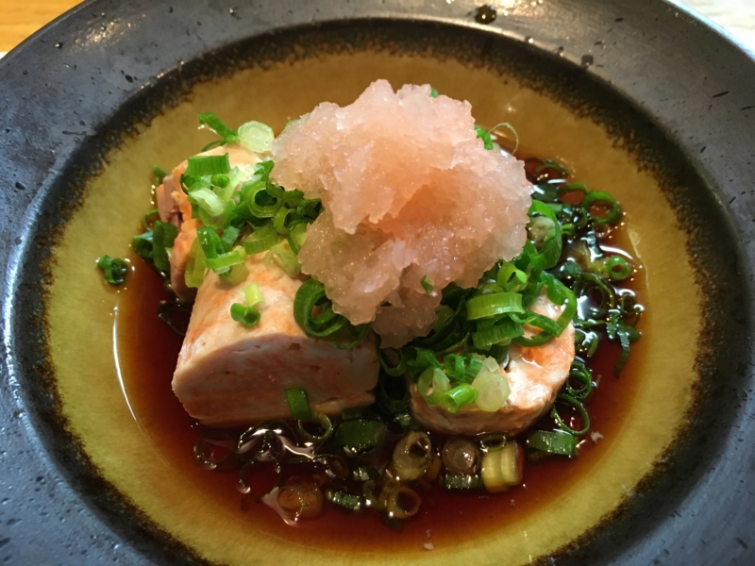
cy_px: 283
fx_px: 633
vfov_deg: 48.2
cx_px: 378
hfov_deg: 61.7
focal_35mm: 29
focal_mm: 4.15
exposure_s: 1/33
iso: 200
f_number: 2.2
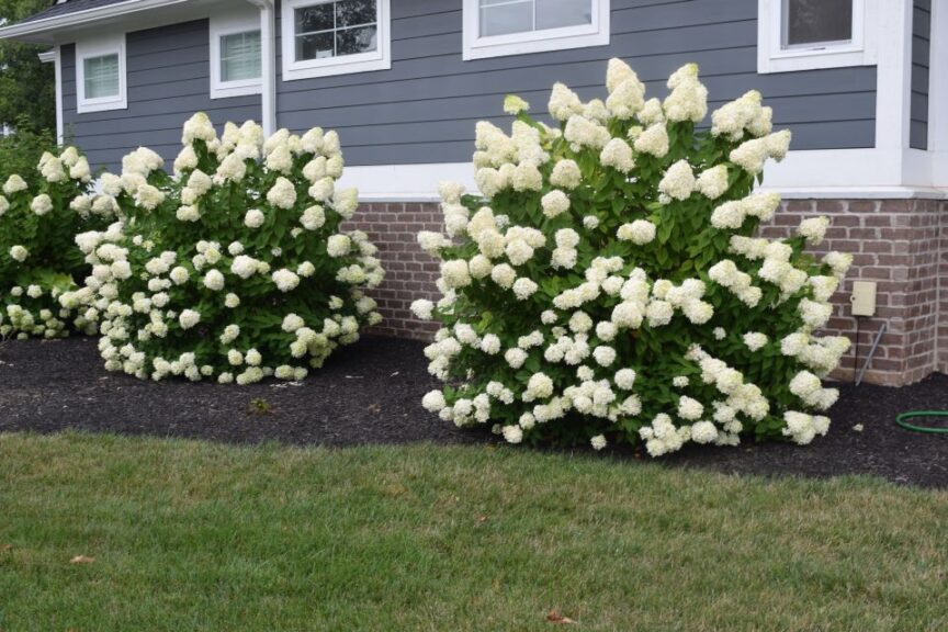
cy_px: 316
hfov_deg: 46.4
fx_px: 1106
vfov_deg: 31.9
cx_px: 474
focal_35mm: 42
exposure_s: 1/60
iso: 200
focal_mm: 28
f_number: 9
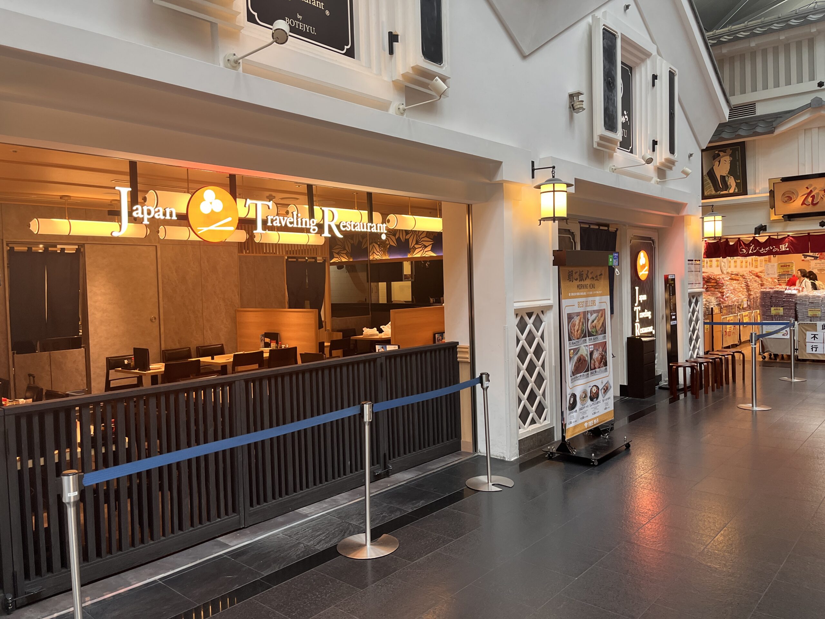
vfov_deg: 53.1
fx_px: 620
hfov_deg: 67.3
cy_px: 310
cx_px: 412
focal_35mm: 26
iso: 125
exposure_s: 1/120
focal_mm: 5.1
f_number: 1.6
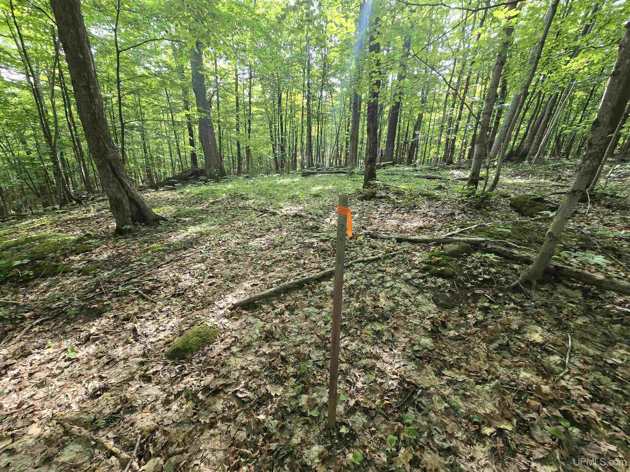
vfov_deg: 89.9
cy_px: 236
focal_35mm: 13
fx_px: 237
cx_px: 315
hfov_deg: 106.2
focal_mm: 2.2
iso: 80
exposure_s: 1/60
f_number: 2.2
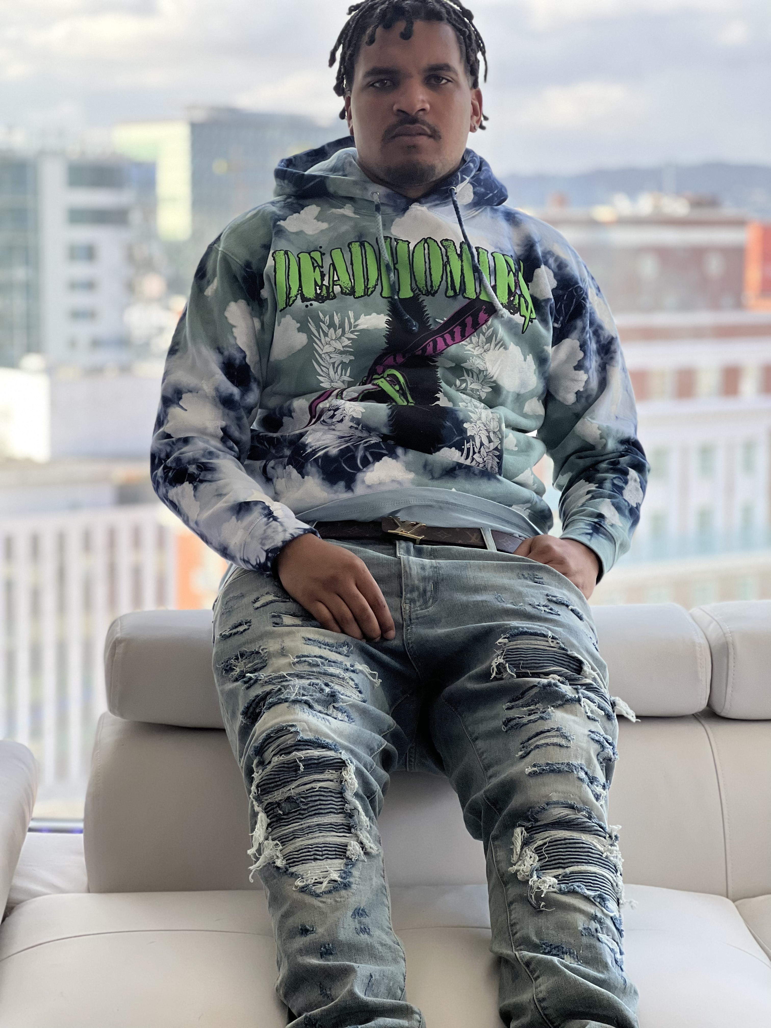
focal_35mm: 77
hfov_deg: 19.1
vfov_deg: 25.3
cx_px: 386
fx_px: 2287
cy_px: 514
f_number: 2.8
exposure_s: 1/113
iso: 125
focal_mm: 9
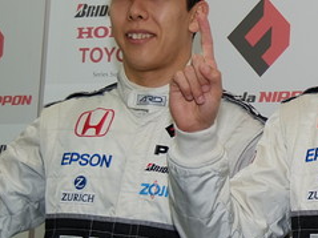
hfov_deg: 14.0
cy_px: 181
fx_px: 1249
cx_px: 391
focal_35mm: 136
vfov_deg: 10.9
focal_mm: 31
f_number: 4.2
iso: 100
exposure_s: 1/60
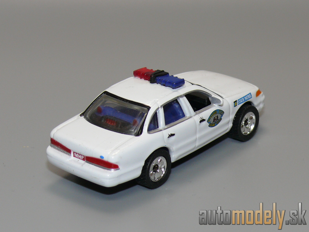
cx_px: 154
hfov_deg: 17.0
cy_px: 116
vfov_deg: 12.8
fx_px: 1035
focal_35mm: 116
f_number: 4
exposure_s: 1/30
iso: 100
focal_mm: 14.3
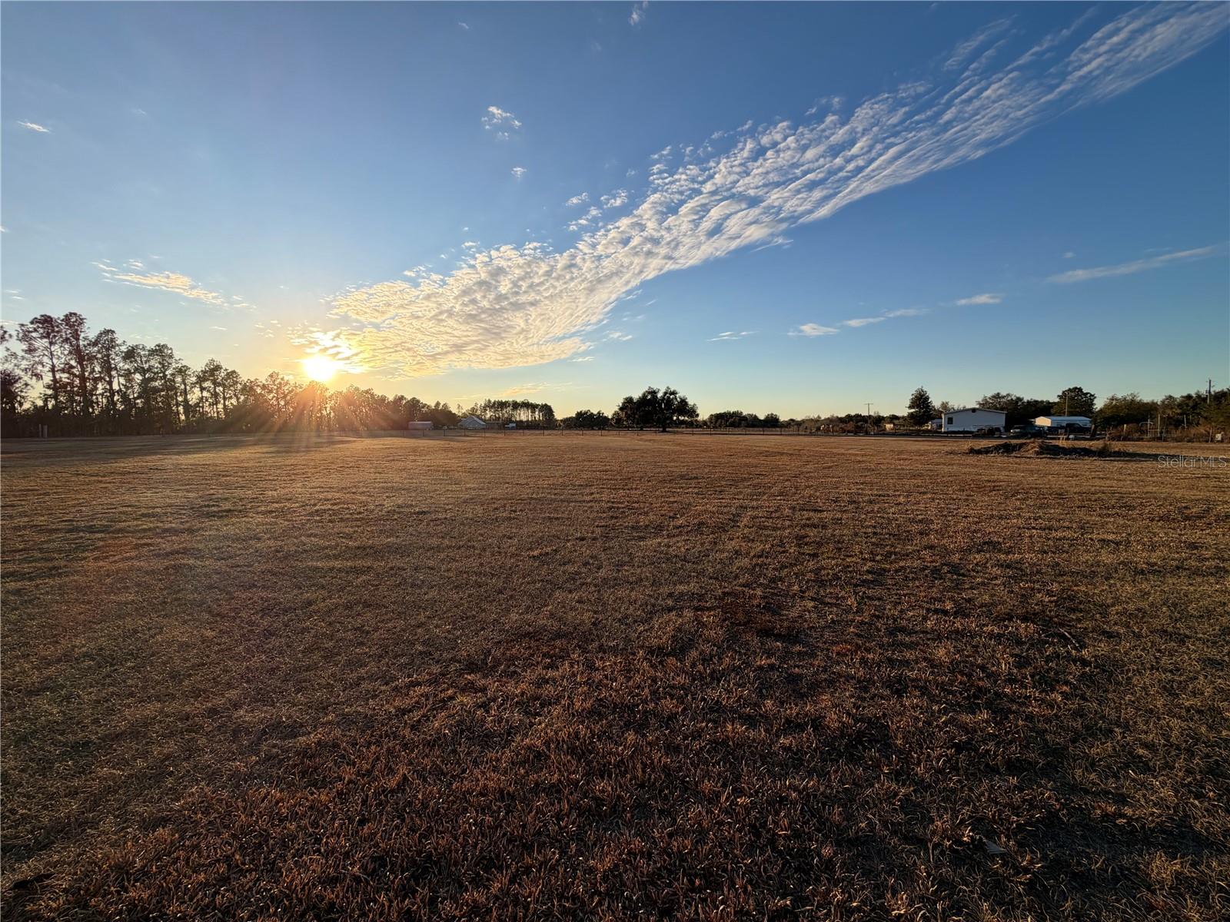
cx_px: 615
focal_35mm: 14
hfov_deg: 102.1
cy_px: 461
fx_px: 497
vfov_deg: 85.7
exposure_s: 1/770
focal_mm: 2.22
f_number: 2.2
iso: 25
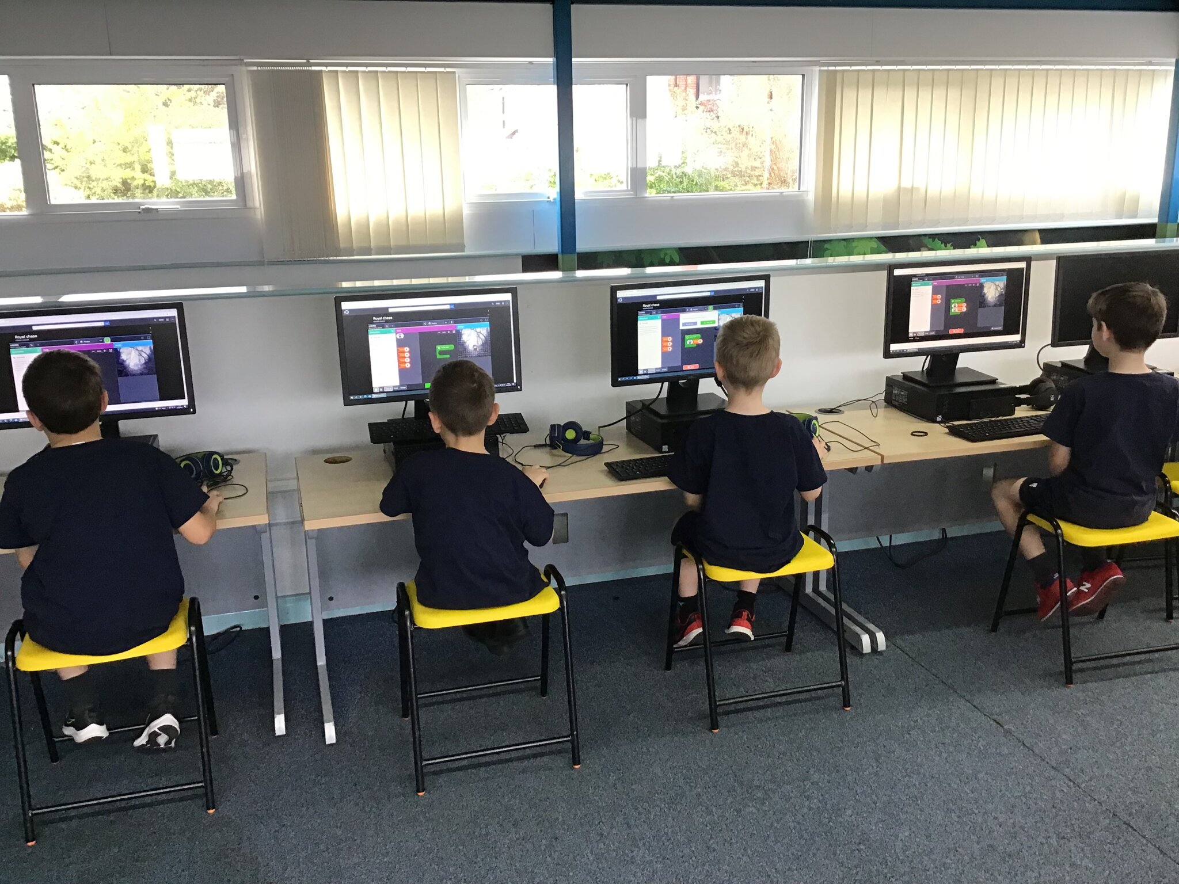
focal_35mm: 31
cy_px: 442
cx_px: 590
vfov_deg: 45.4
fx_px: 1056
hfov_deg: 58.4
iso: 64
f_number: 2.4
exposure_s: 1/33
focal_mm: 3.3
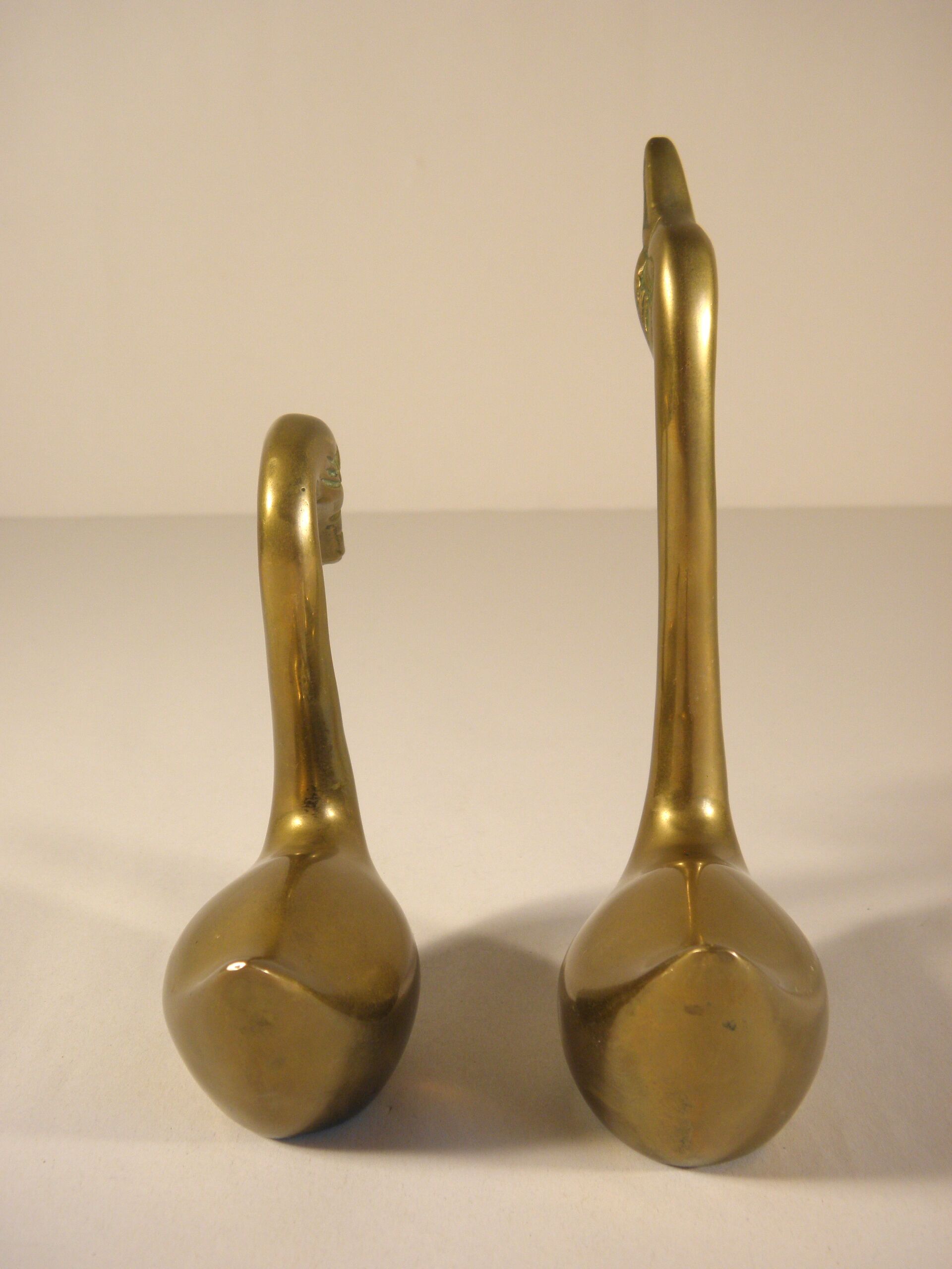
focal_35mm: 39
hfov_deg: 36.8
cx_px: 476
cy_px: 634
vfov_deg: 47.9
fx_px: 1430
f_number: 3.8
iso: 100
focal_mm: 7.1
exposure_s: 1/50
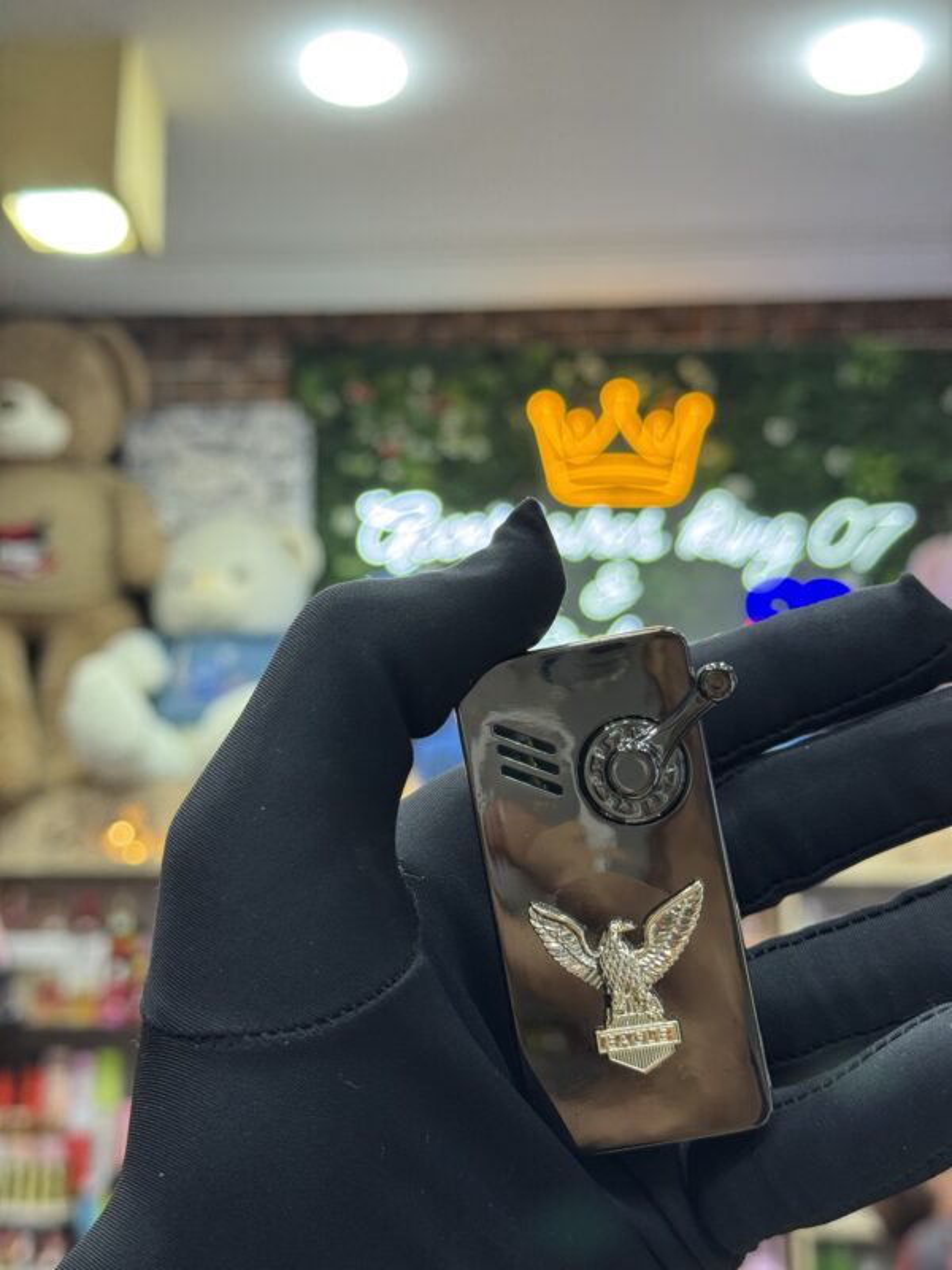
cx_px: 476
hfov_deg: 30.3
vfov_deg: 39.7
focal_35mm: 48
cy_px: 635
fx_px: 1760
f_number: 1.78
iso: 50
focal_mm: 6.76
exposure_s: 1/50
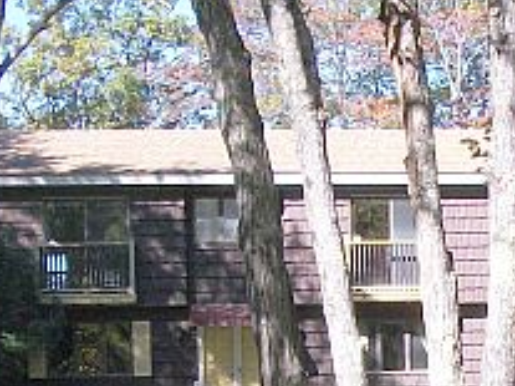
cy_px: 529
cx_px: 565
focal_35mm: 139
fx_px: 2067
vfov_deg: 10.4
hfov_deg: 13.9
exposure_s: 1/60
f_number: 8.8
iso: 80
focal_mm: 5.7
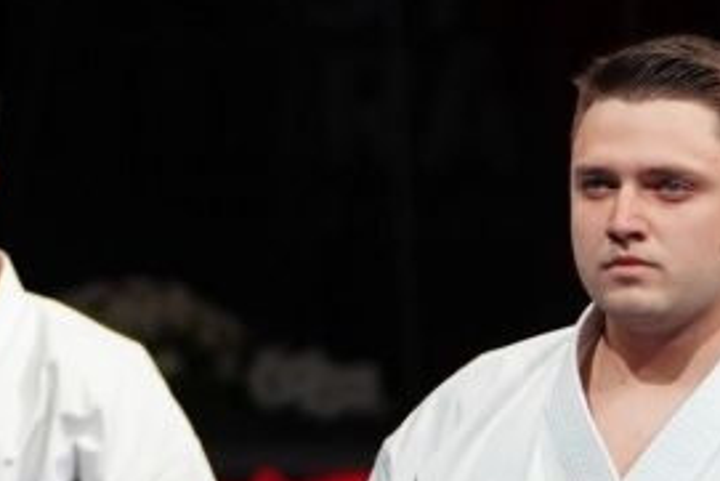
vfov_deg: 1.7
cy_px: 1026
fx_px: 15928
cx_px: 1172
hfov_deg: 2.6
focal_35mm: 796
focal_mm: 120
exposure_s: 1/500
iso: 1000
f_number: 2.8
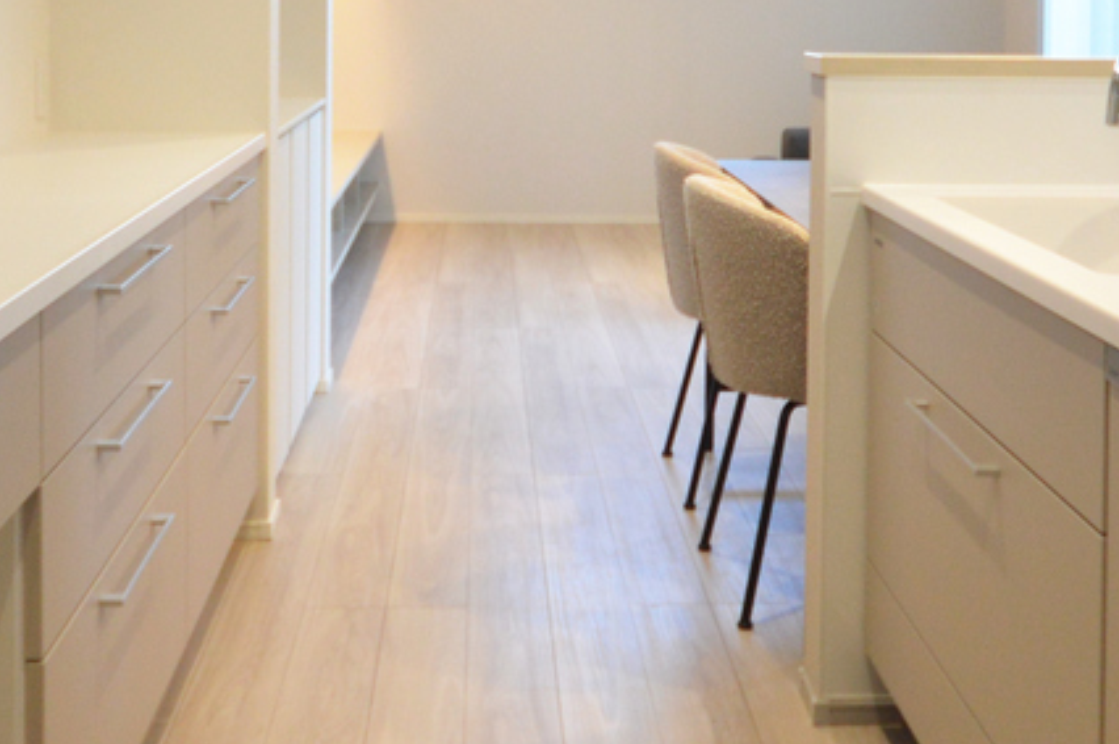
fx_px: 1646
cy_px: 21
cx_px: 499
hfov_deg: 37.5
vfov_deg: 24.4
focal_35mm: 53
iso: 400
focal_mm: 10
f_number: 4
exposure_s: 1/50
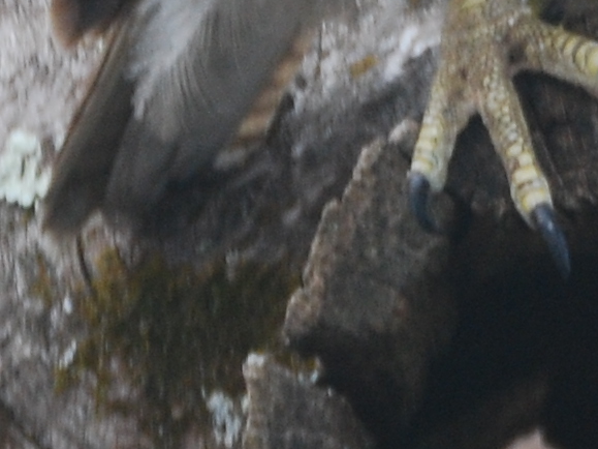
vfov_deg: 1.4
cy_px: -765
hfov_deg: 1.8
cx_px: 644
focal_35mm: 1081
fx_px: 18671
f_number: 5
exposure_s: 1/80
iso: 400
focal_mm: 112
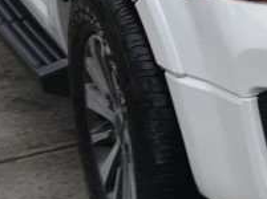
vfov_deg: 9.8
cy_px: -81
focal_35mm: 148
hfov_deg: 12.9
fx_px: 1140
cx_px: 355
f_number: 2.2
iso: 25
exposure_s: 1/120
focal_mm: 4.15
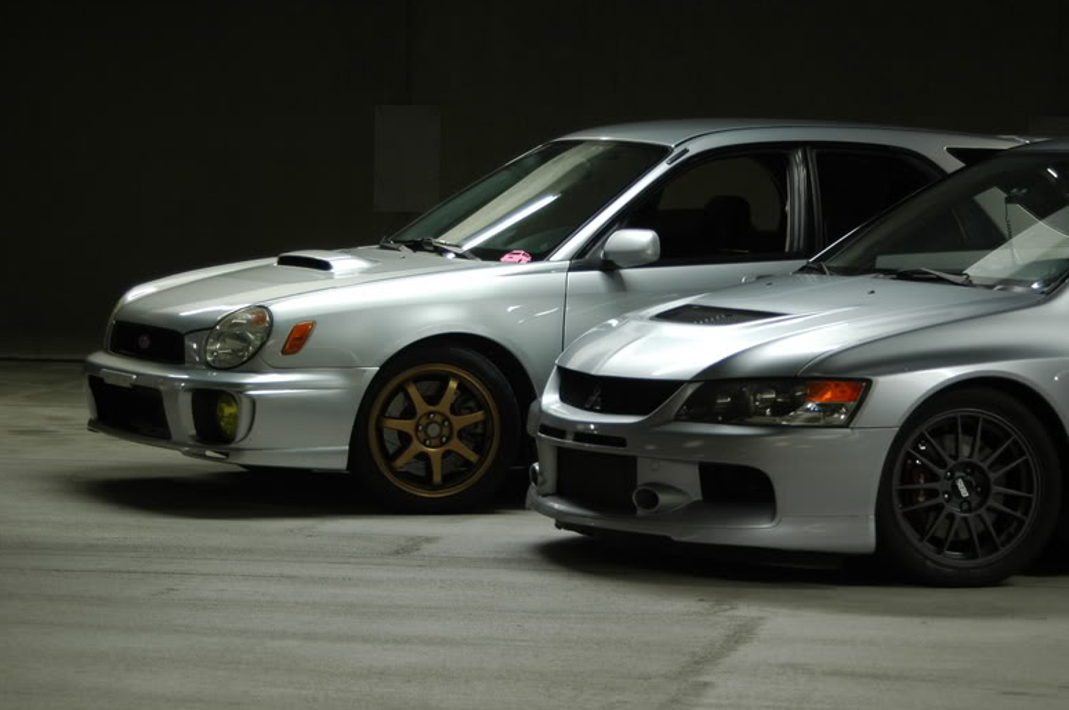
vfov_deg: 11.3
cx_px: 528
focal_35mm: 121
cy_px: 362
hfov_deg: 16.9
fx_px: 3588
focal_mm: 78
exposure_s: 1/2
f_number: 6.3
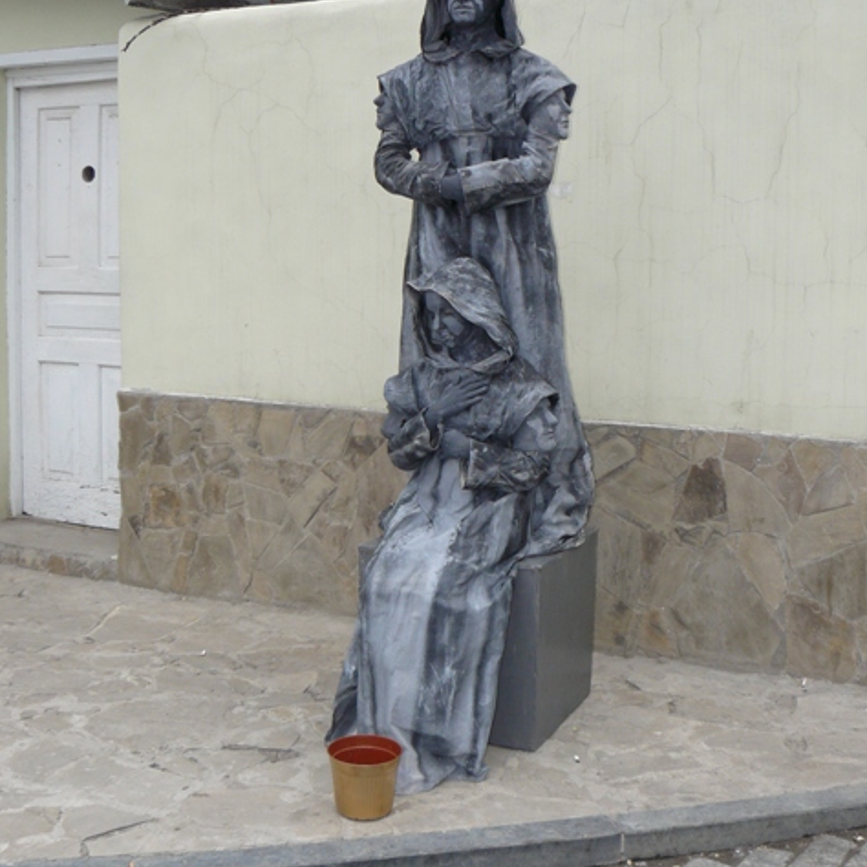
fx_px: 1218
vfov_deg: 39.1
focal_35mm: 43
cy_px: 379
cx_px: 435
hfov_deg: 39.2
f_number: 4
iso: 100
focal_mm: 6
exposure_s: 1/160
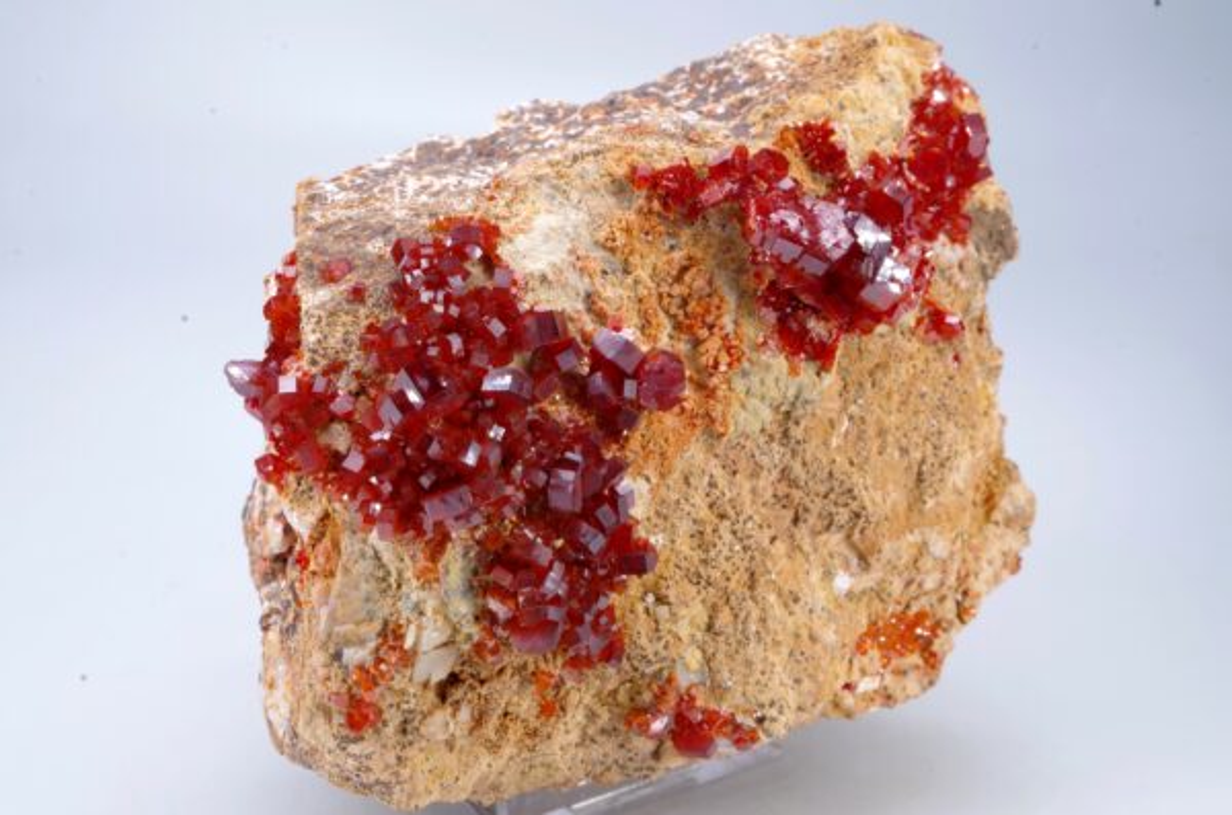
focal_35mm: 42
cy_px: 408
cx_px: 616
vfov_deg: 31.7
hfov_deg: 46.5
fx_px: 1434
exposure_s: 1/8
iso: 100
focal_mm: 28.13
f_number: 18
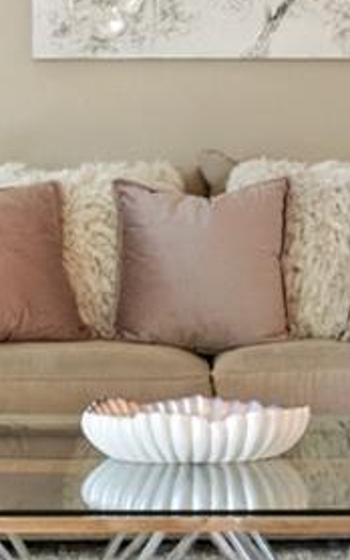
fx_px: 2012
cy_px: 268
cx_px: 187
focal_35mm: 132
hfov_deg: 9.9
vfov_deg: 15.8
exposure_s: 1/2
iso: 200
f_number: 8
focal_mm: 24
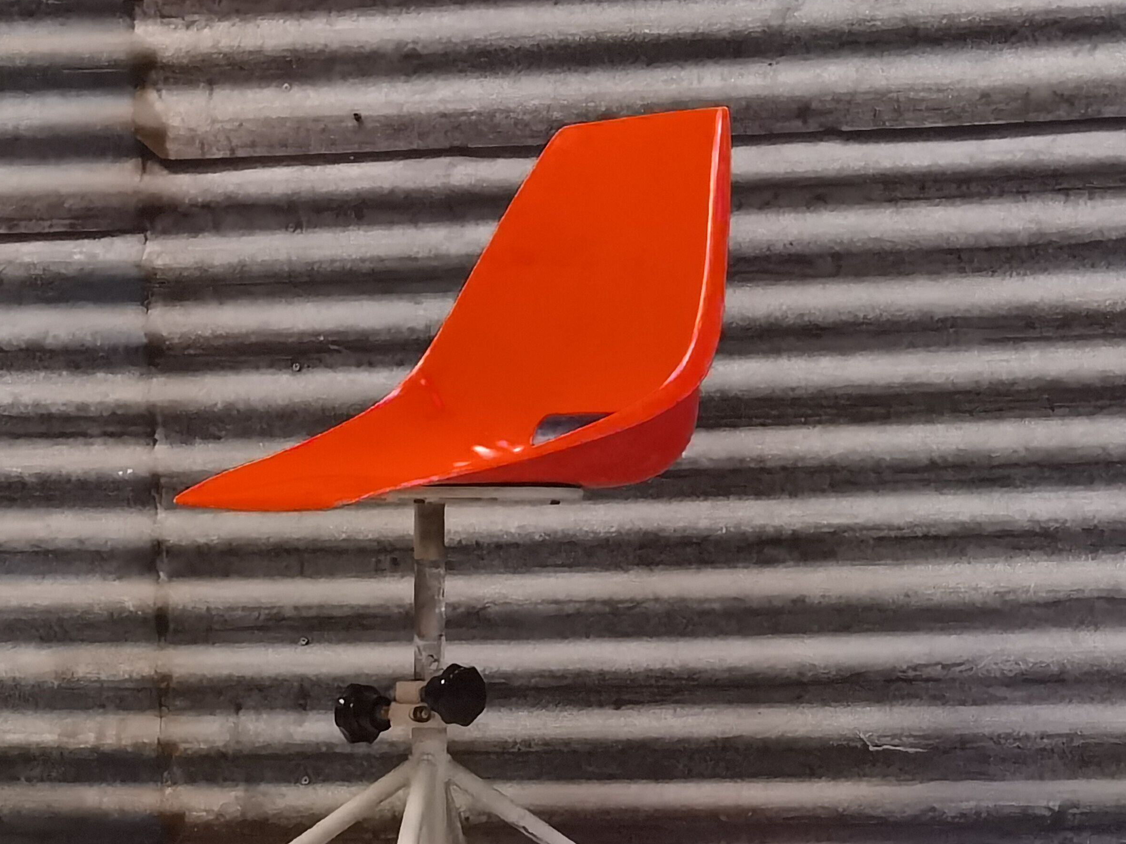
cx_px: 650
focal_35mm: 131
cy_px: 669
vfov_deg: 11.3
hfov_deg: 15.0
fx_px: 4261
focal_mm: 6.71
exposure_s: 1/25
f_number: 1.9
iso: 800
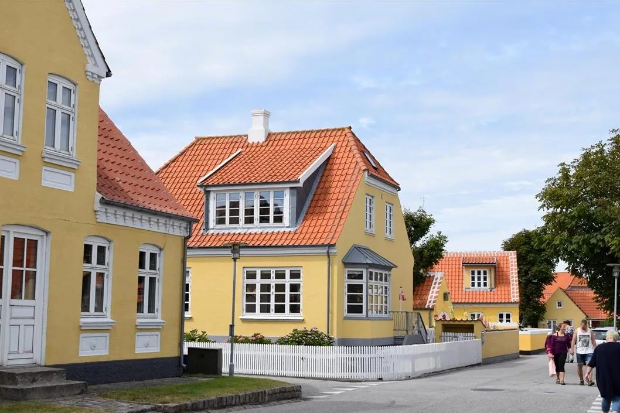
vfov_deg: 26.0
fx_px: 895
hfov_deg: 38.2
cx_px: 306
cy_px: 209
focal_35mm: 52
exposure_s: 1/400
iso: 200
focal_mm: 34
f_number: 10
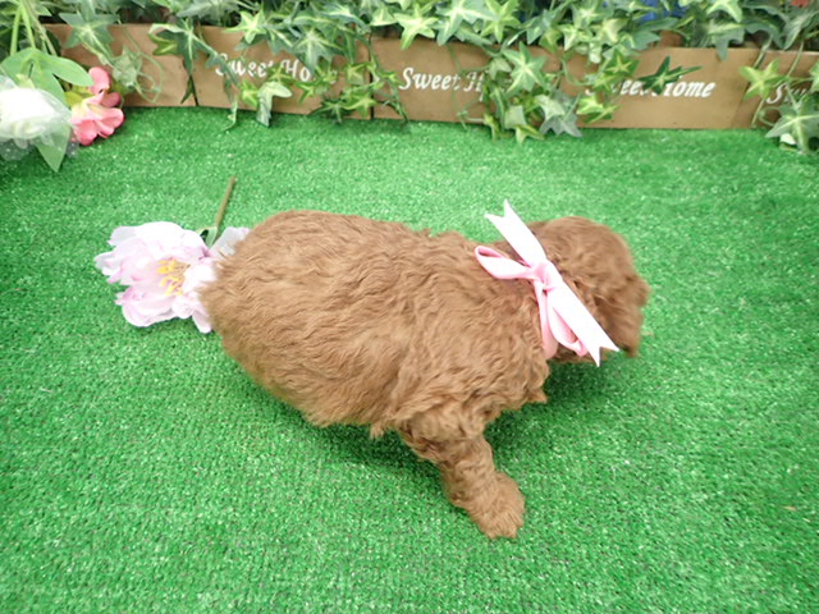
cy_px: 307
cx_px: 410
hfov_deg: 69.4
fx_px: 591
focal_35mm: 25
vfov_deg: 54.9
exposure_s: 1/30
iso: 400
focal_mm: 4.5
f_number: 2
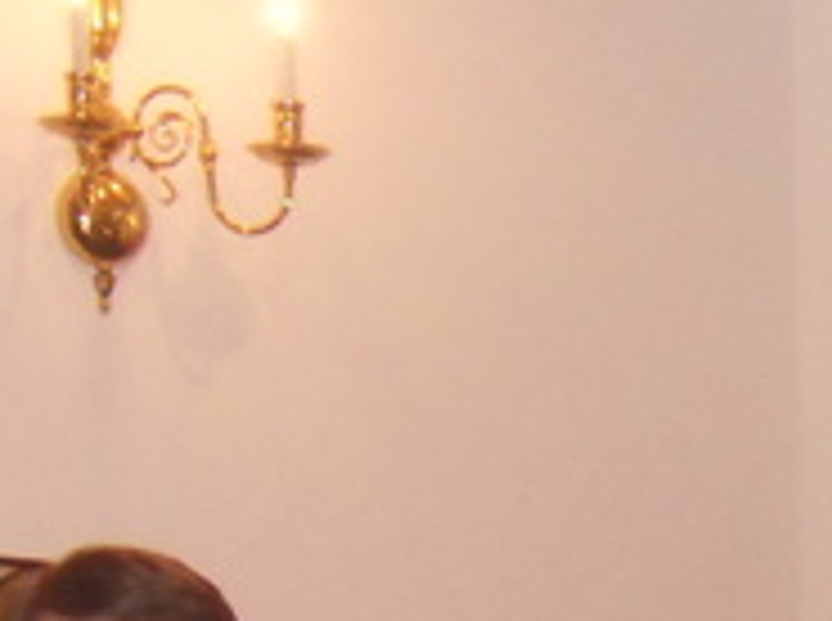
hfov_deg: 8.6
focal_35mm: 221
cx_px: 1459
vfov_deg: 6.5
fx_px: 5301
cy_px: 1296
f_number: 4.2
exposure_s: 1/60
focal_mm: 7.9
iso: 640
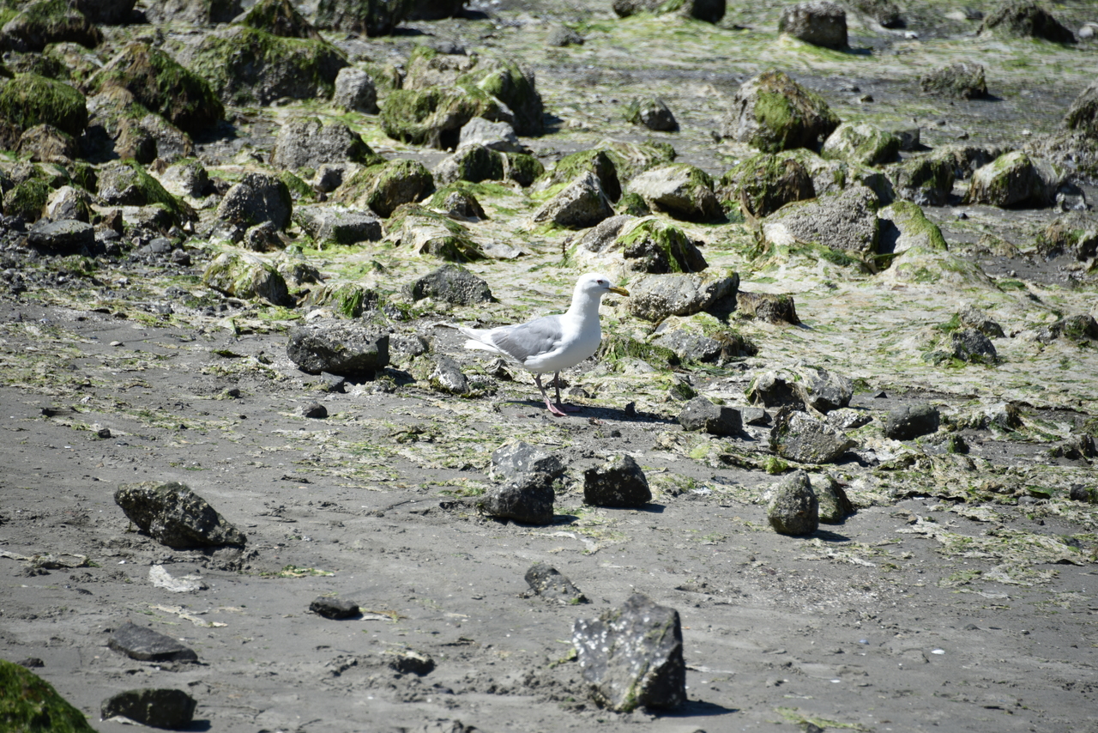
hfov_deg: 6.9
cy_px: 366
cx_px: 549
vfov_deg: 4.6
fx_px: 9151
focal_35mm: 300
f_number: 5.6
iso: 125
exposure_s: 1/640
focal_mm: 300
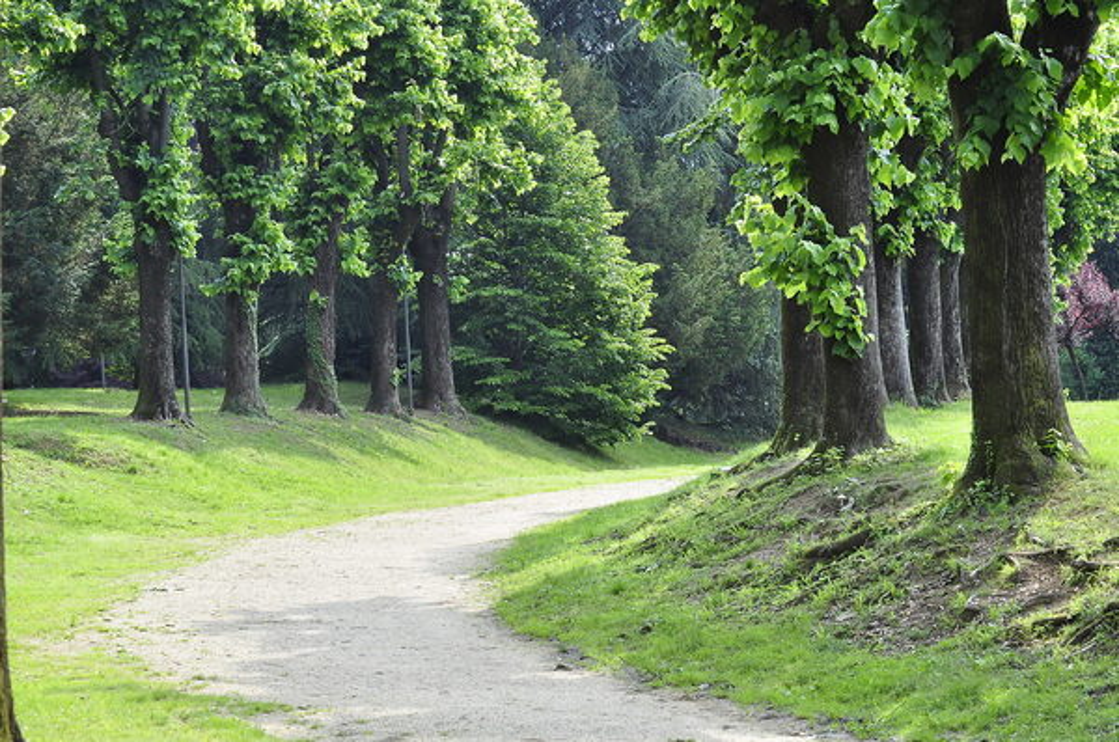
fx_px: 3957
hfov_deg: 16.1
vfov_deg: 10.7
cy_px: 371
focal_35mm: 128
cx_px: 560
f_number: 10
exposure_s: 1/125
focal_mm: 85
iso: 450
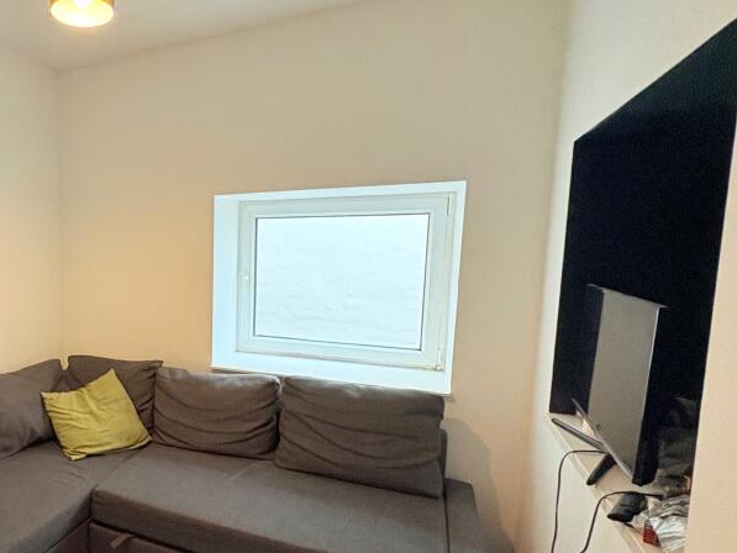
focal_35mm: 24
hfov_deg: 64.0
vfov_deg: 56.7
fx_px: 511
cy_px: 311
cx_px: 127
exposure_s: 1/79
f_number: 2.2
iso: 250
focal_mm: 2.22
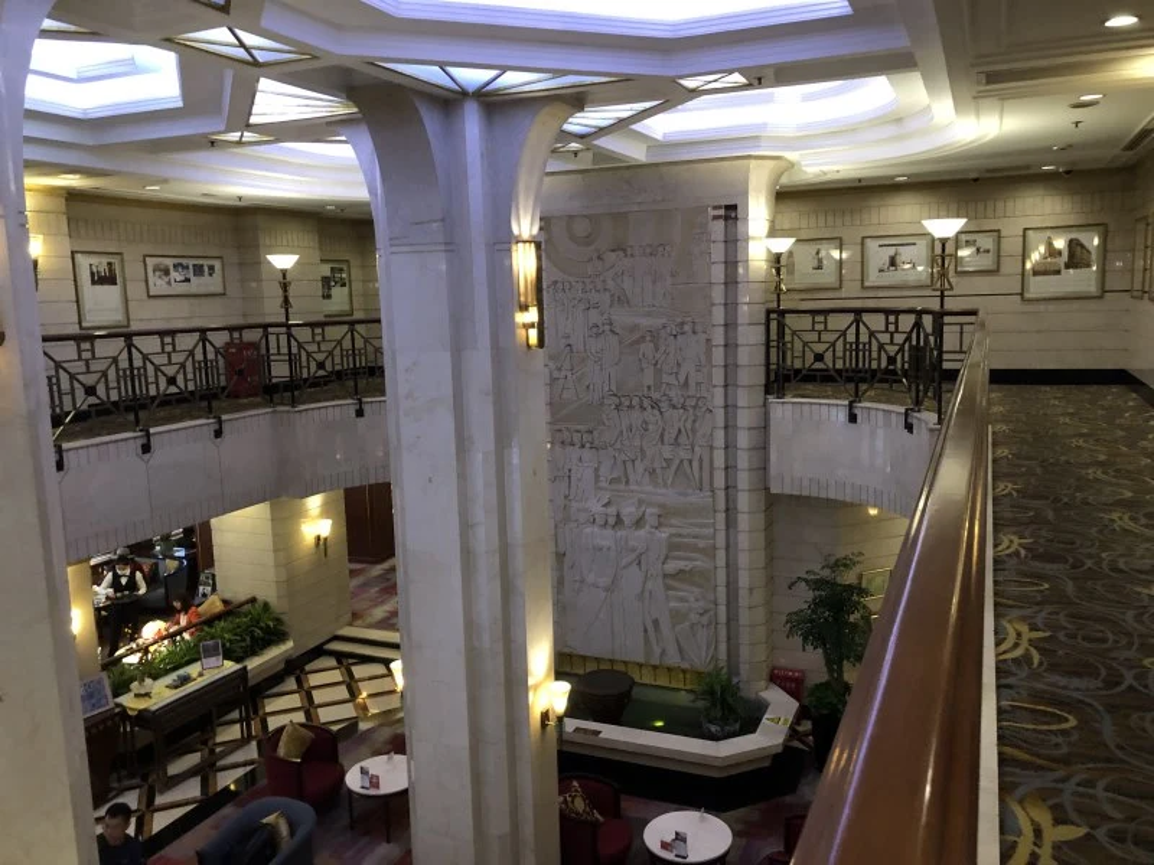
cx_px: 577
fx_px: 933
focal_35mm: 28
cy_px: 432
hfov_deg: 63.4
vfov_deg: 49.7
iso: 100
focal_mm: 4
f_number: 1.8
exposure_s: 1/6
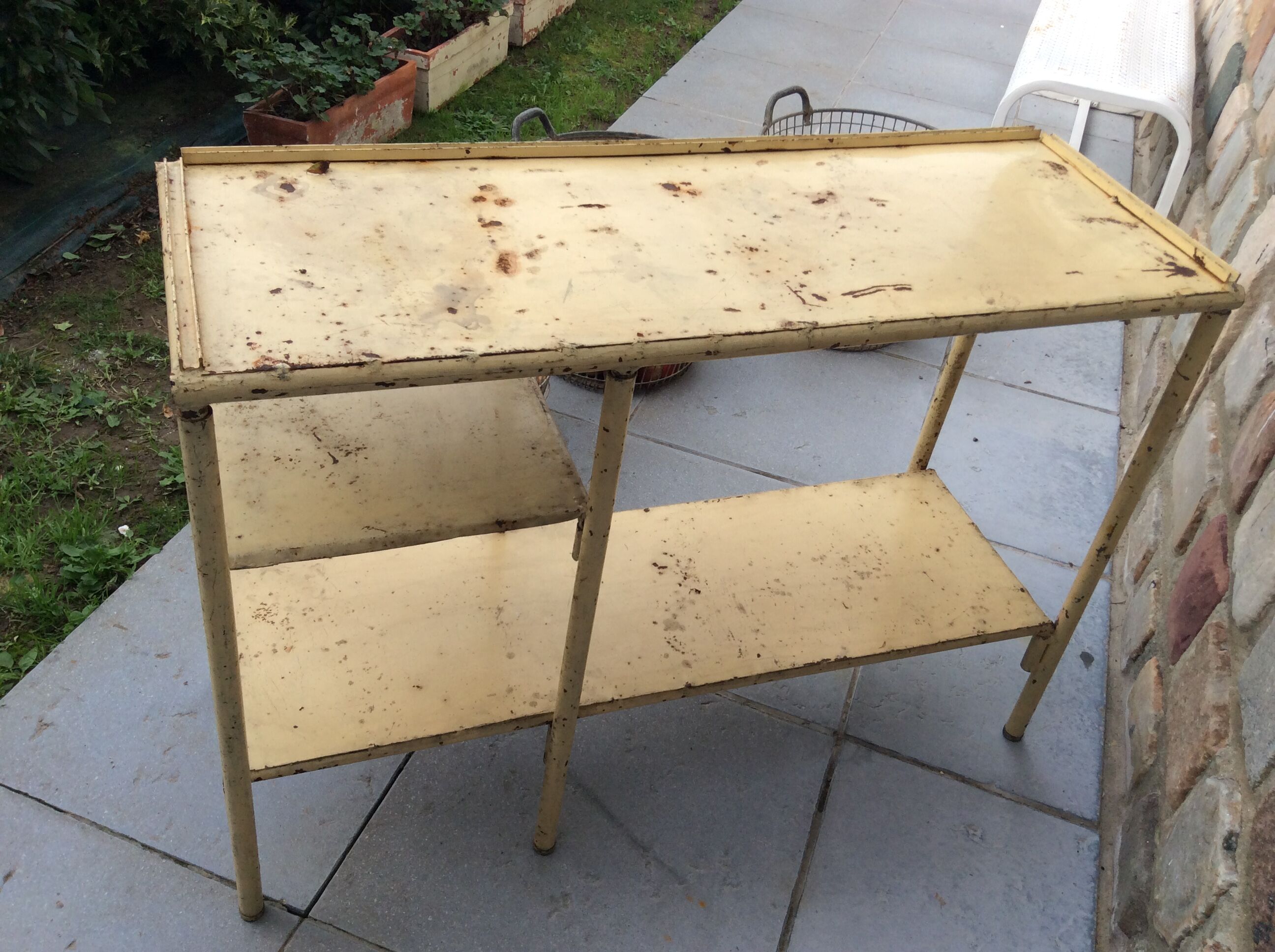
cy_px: 476
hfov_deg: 56.9
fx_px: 1177
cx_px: 638
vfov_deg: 44.1
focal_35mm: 32
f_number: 2.4
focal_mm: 3.3
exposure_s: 1/369
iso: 32
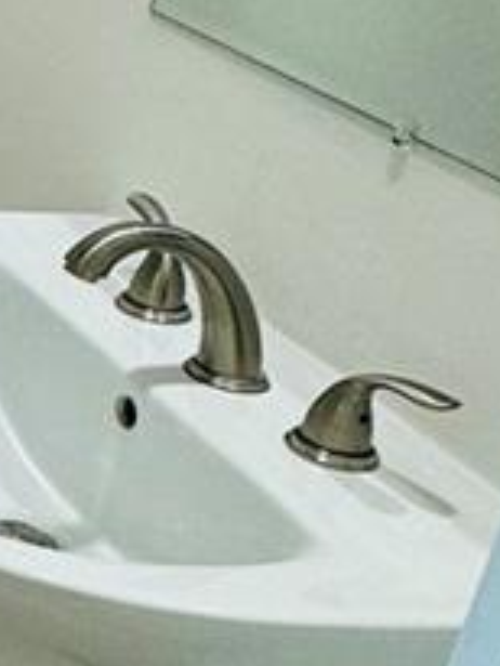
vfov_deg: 23.4
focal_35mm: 82
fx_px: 1578
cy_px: 123
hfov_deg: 11.8
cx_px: -906
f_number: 2.2
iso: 100
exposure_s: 1/120
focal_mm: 2.22
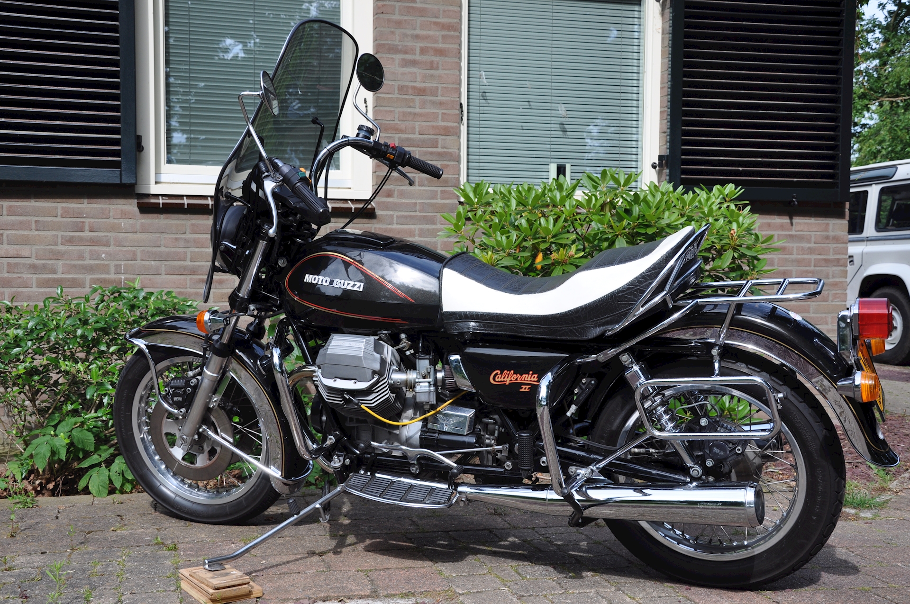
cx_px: 455
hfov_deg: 43.7
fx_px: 1136
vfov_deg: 29.8
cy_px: 302
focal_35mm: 45
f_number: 8
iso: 200
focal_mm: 30
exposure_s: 1/250
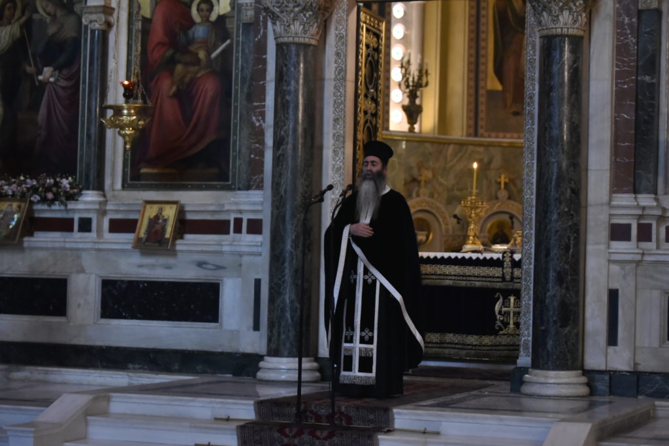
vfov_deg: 16.1
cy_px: 223
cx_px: 334
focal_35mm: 85
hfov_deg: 23.9
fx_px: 1580
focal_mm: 85
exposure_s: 1/160
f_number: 2.8
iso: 3200
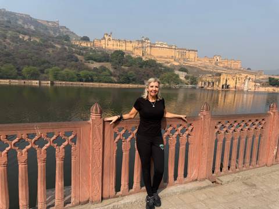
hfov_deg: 71.6
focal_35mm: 24
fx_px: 193
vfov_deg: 56.8
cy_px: 104
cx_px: 140
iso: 80
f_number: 1.78
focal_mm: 6.76
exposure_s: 1/3953
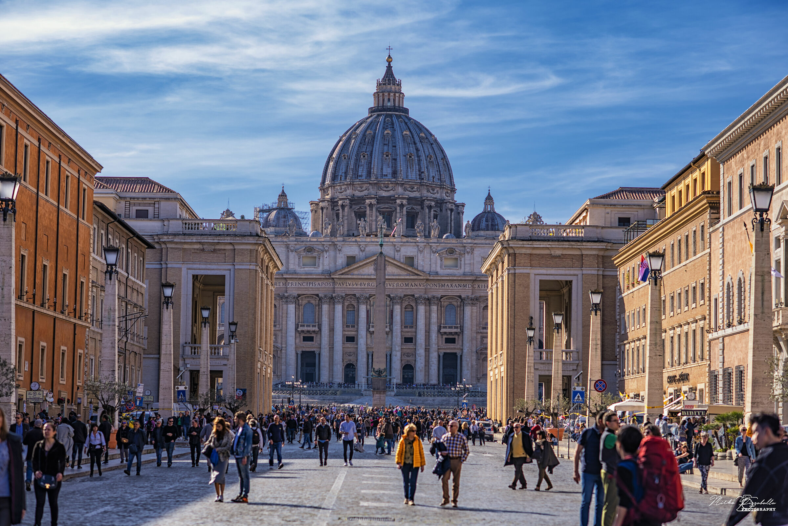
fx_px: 1861
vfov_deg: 16.1
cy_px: 263
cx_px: 394
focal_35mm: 85
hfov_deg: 23.9
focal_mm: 85
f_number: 3.5
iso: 100
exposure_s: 1/1000
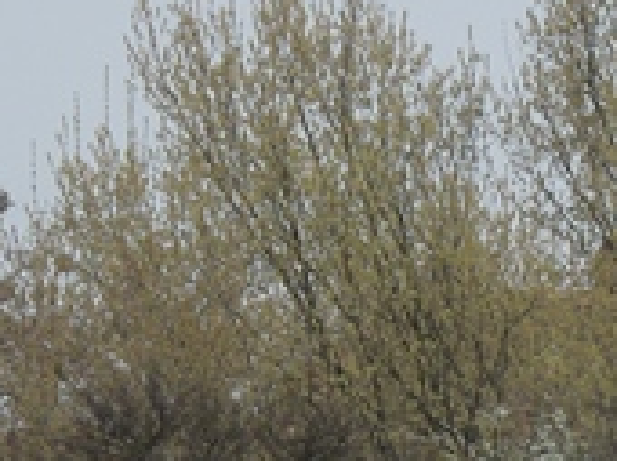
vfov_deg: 3.0
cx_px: 697
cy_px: 788
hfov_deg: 4.0
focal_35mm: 500
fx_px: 8899
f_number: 4.7
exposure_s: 1/400
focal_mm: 19.1
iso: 100
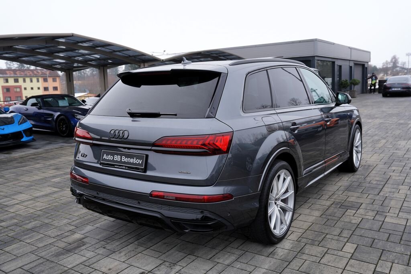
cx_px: 206
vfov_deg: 41.1
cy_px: 137
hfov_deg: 58.7
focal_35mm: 32
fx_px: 365
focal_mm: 32
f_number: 4.5
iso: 100
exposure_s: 1/100
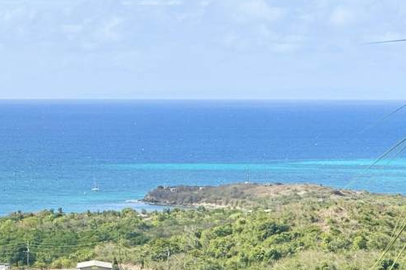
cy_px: 166
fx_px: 2367
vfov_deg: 6.5
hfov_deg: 9.8
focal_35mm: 210
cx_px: 104
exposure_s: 1/840
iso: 32
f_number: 2.8
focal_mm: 9
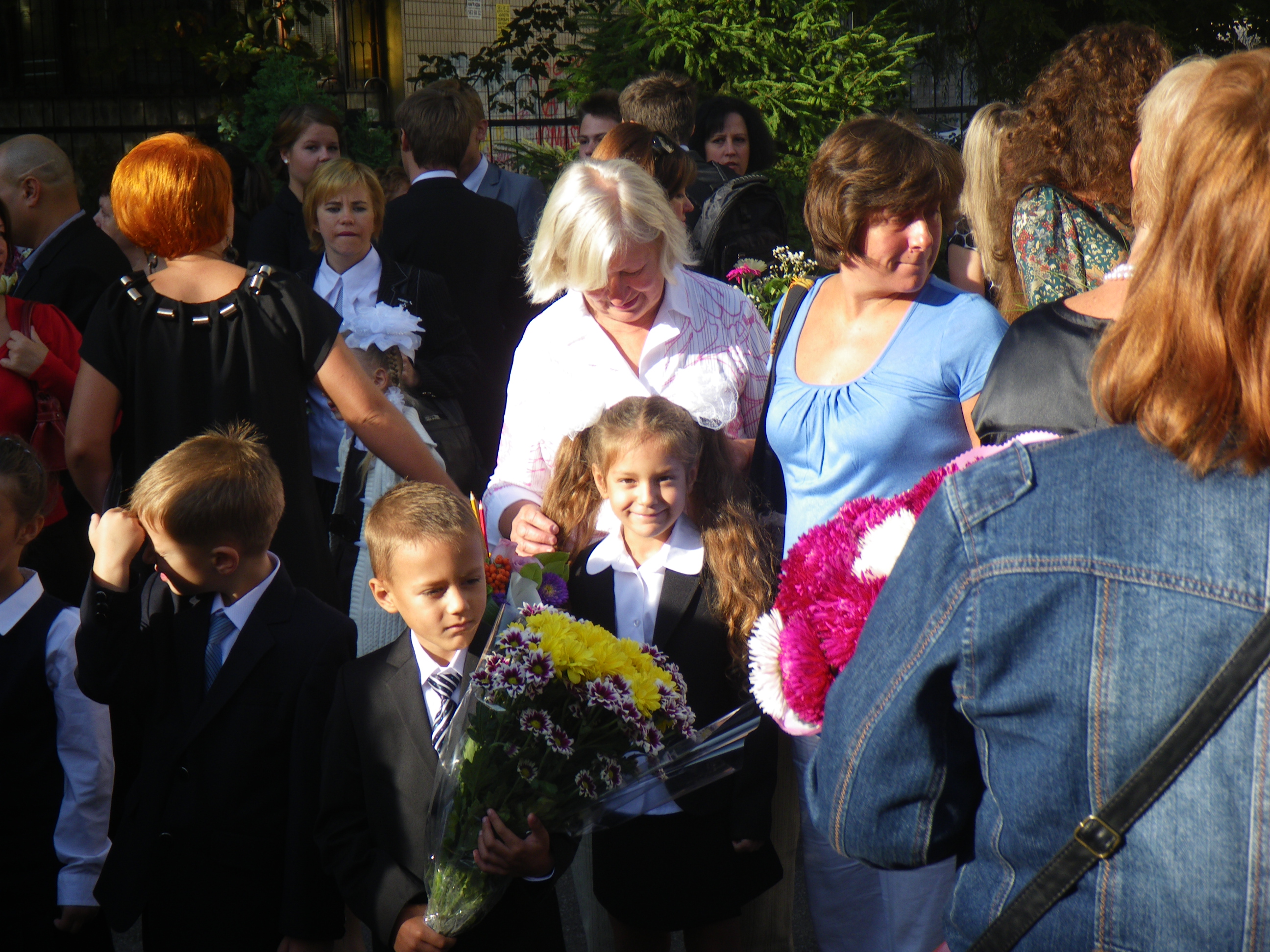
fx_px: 2275
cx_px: 635
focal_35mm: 62
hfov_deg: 31.2
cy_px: 476
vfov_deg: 23.7
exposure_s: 1/125
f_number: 4.6
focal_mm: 11.1
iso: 50
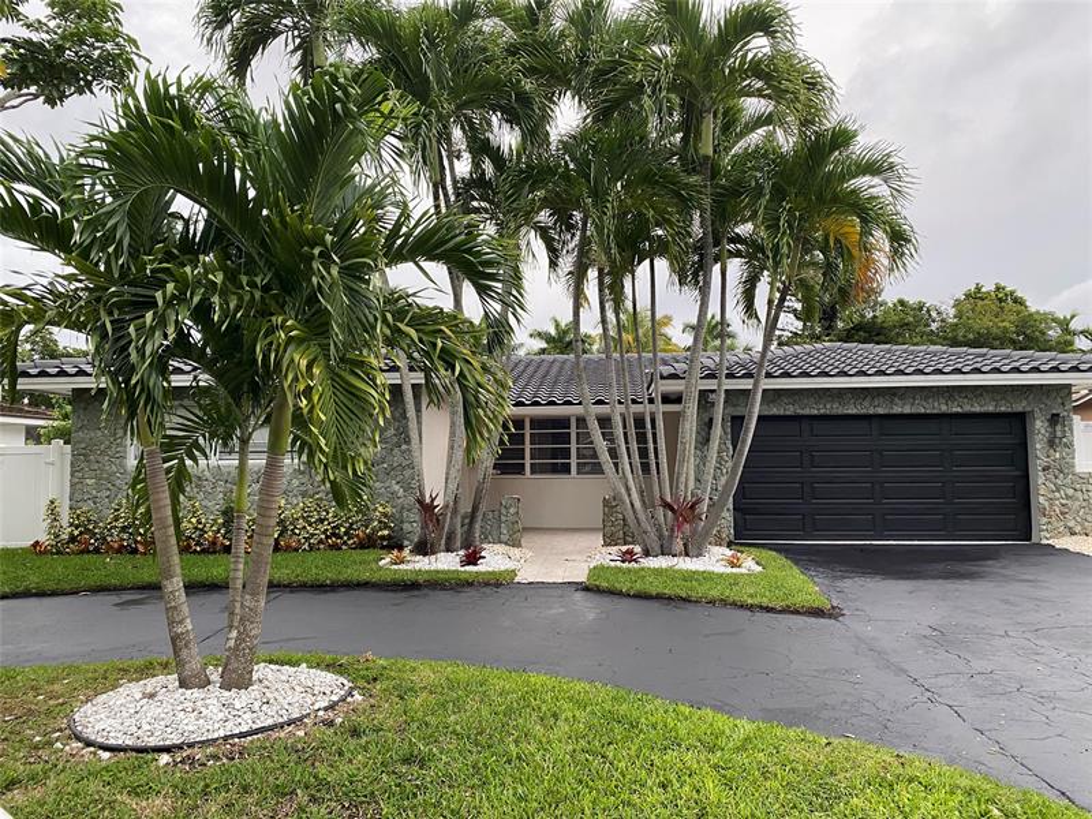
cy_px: 410
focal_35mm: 26
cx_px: 546
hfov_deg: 67.3
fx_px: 820
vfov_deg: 53.1
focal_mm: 4.25
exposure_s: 1/94
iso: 125
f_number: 1.8
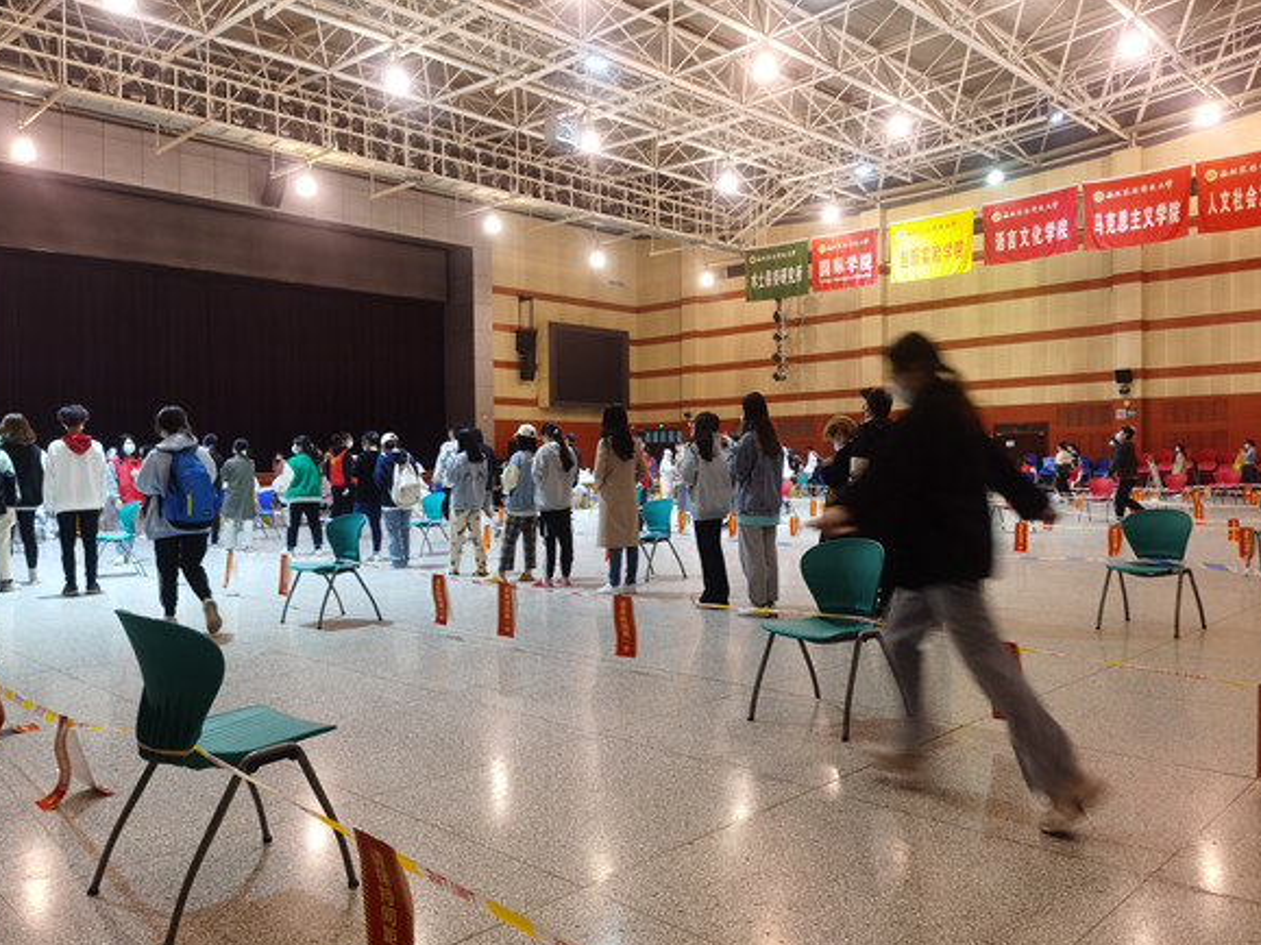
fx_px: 1020
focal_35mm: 28
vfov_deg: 49.7
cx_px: 625
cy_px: 486
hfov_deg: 63.5
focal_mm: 5.56
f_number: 1.6
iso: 320
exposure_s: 1/50
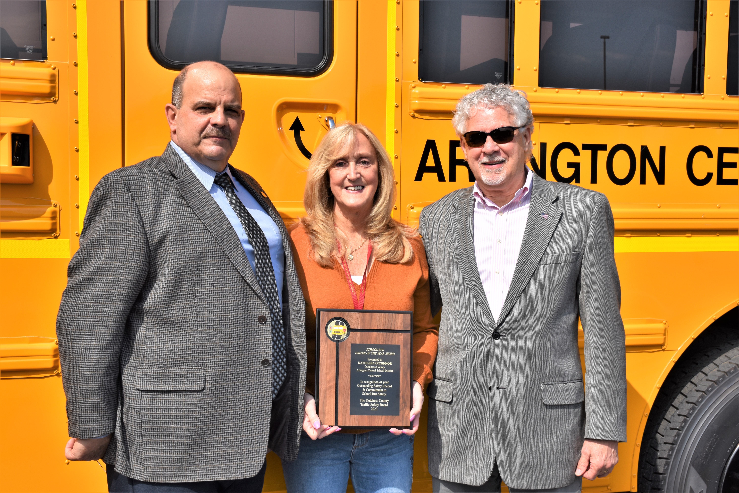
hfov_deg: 41.1
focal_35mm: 48
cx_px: 370
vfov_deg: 28.1
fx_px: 985
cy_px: 246
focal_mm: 32
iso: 200
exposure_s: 1/400
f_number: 10
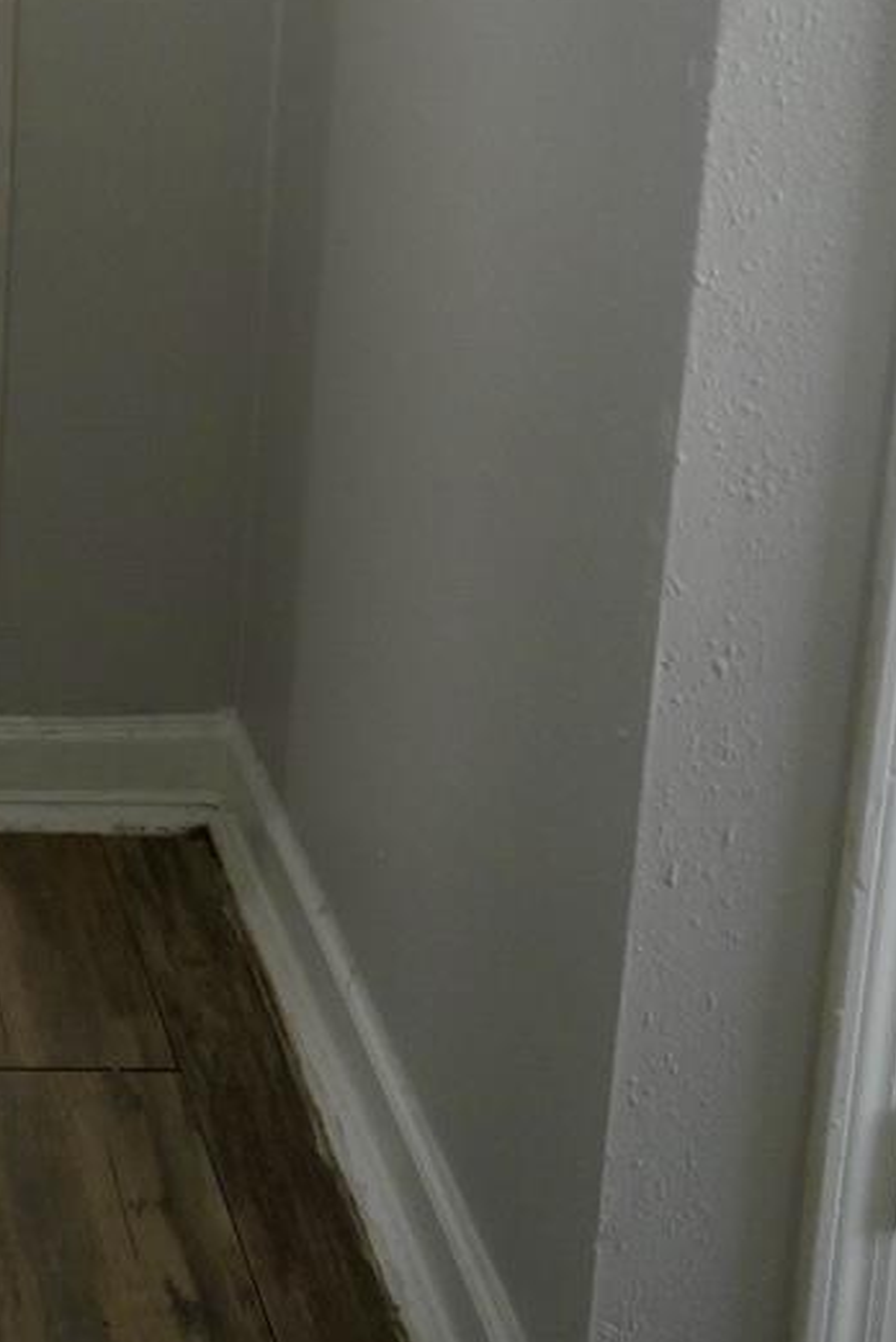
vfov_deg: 29.6
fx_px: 2311
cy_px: -80
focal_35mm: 62
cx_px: -484
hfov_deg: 19.0
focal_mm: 20
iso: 1600
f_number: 4
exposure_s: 1/160
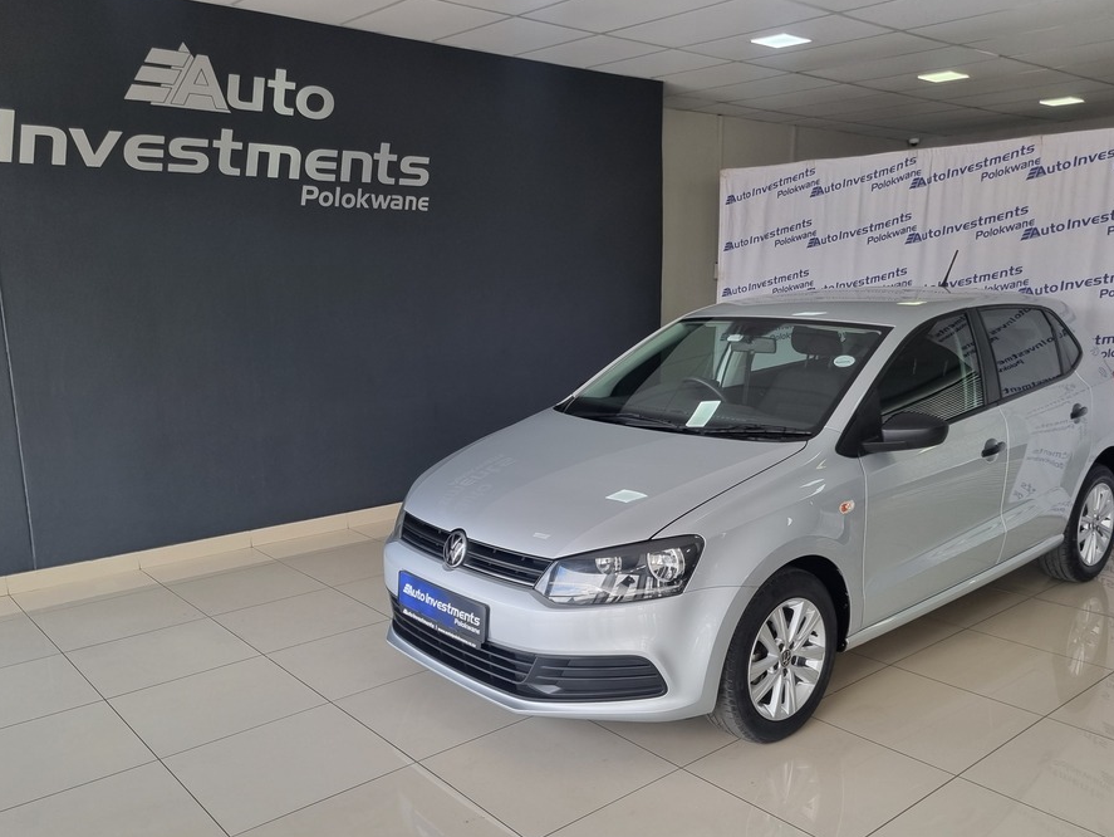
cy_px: 466
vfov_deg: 46.7
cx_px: 595
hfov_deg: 59.9
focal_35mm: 30
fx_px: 966
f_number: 1.8
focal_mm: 5.4
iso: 64
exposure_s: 1/100
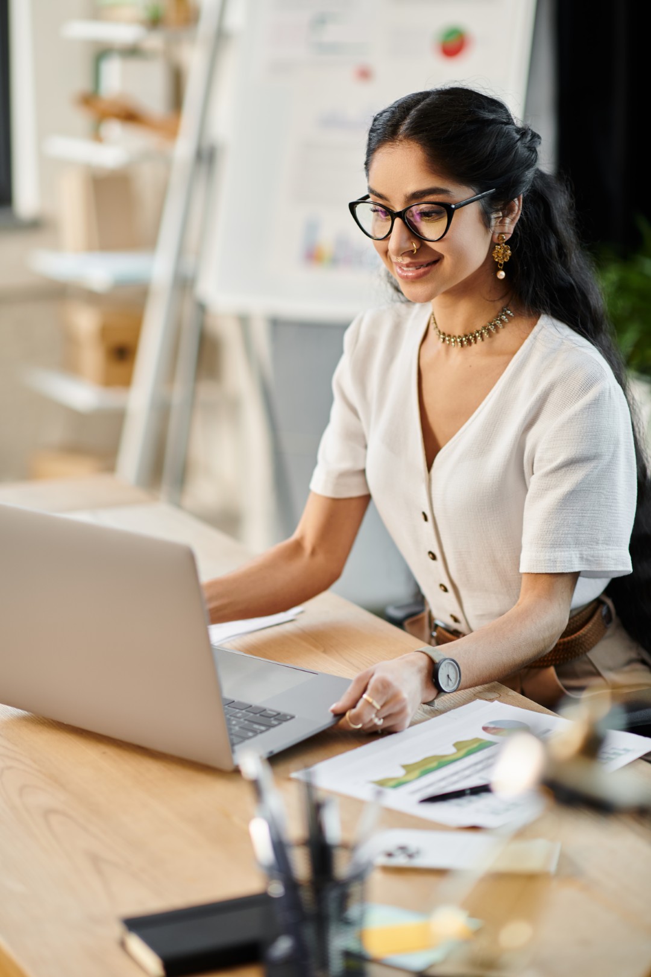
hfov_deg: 16.1
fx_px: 2305
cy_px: 488
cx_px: 326
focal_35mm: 85
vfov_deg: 23.9
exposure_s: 1/200
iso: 200
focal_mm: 85
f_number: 2
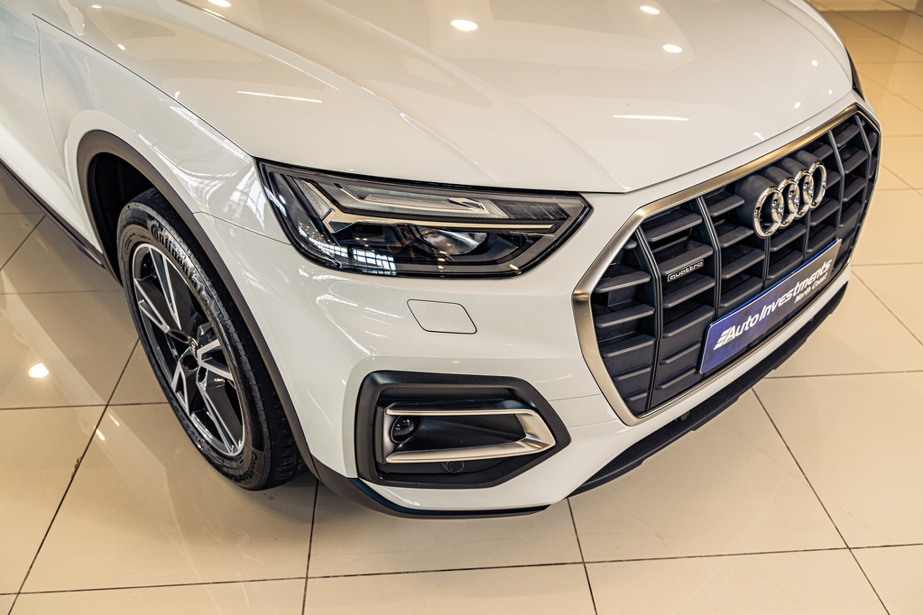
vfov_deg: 44.3
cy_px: 308
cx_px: 462
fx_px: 756
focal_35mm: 30
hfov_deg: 62.8
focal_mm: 29.5
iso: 500
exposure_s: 1/200
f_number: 5
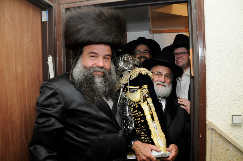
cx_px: 122
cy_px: 80
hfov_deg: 67.4
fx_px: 182
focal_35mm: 27
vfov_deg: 47.8
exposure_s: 1/80
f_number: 5.6
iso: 800
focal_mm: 18
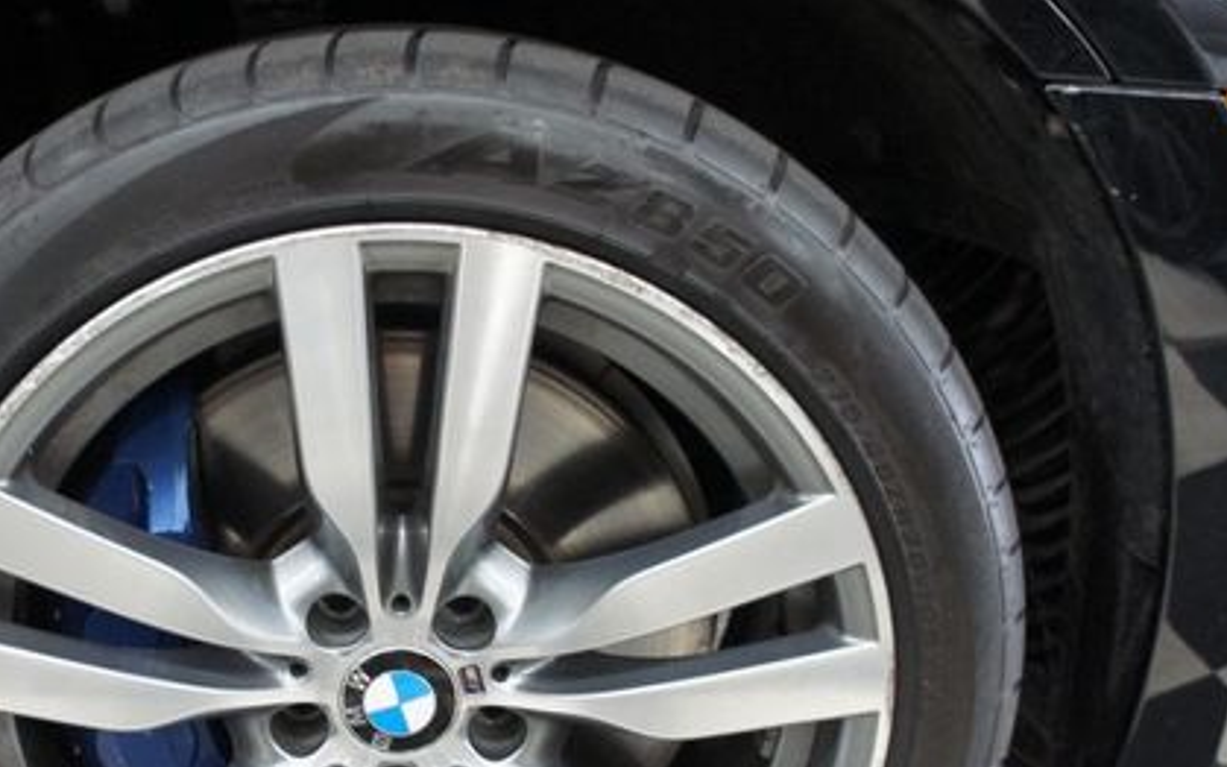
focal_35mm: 42
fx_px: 1405
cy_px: 618
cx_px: 413
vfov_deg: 29.8
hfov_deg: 46.5
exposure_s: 1/60
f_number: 3.5
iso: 1600
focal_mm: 18
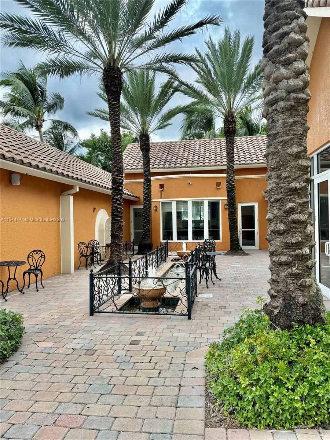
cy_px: 220
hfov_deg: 56.8
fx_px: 305
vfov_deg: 71.6
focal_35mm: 24
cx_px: 165
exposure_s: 1/693
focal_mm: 6.86
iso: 80
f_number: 1.78
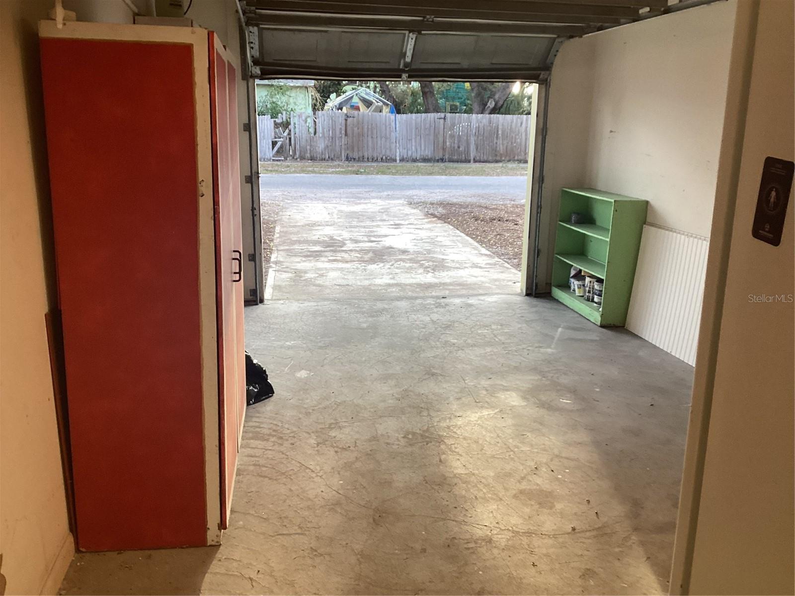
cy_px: 298
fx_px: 712
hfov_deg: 58.4
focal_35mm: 31
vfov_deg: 45.4
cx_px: 398
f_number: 2.4
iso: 80
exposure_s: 1/120
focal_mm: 3.3
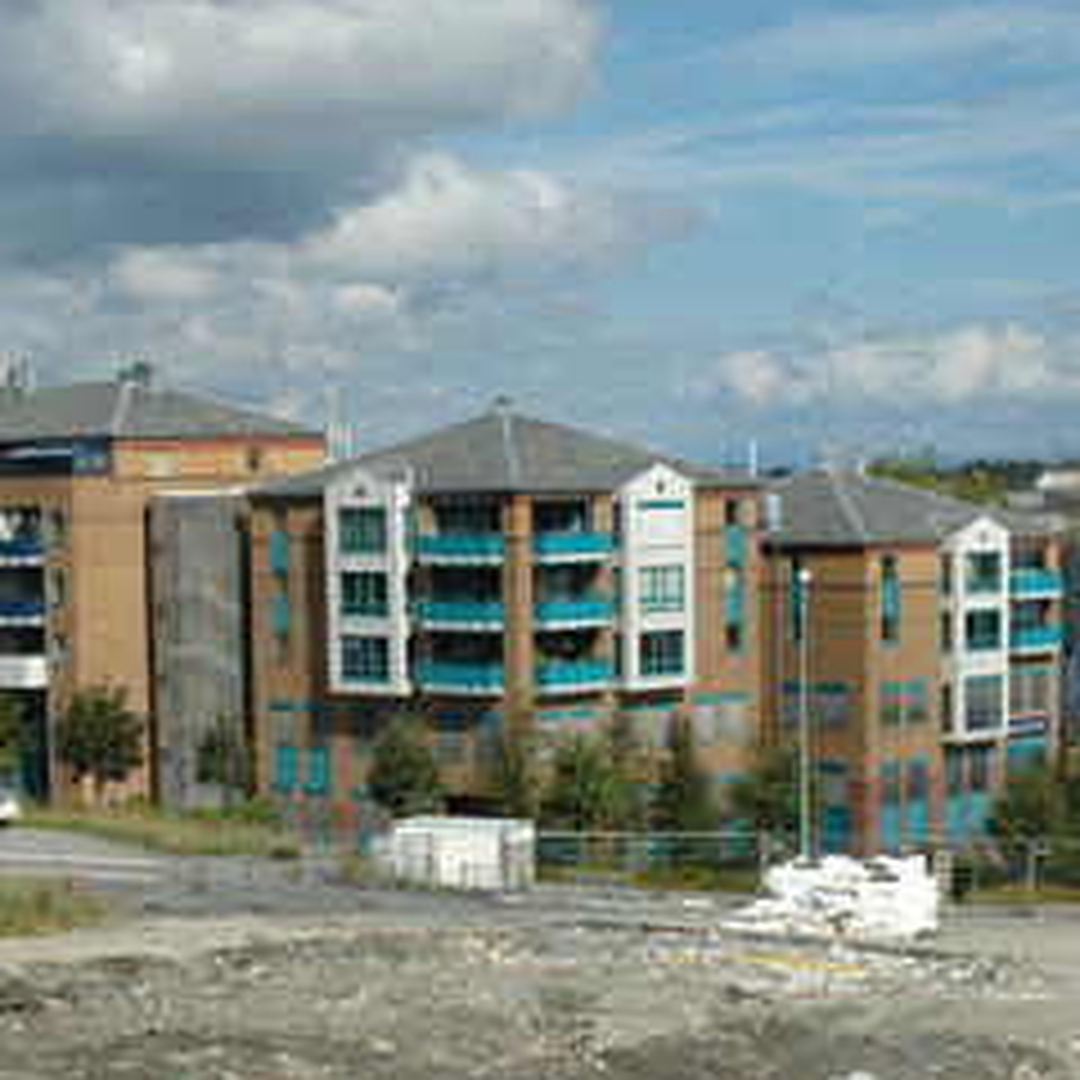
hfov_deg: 21.9
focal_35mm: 79
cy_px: 742
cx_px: 374
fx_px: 2788
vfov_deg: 21.8
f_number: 10
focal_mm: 27
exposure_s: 1/400
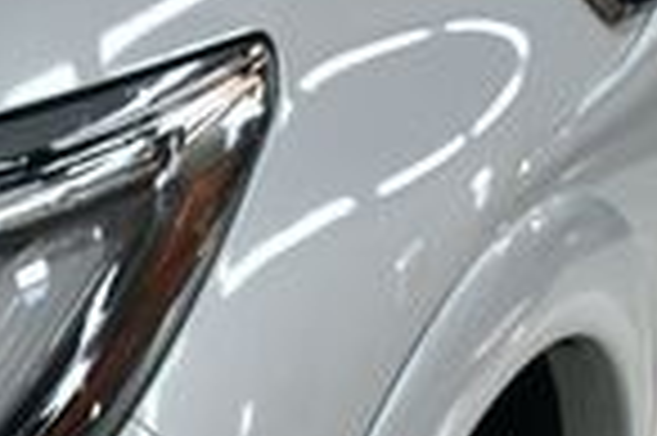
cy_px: 746
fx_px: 2716
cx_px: -382
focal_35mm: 149
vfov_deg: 8.9
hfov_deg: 12.9
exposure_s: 1/125
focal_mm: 23
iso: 800
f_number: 3.8
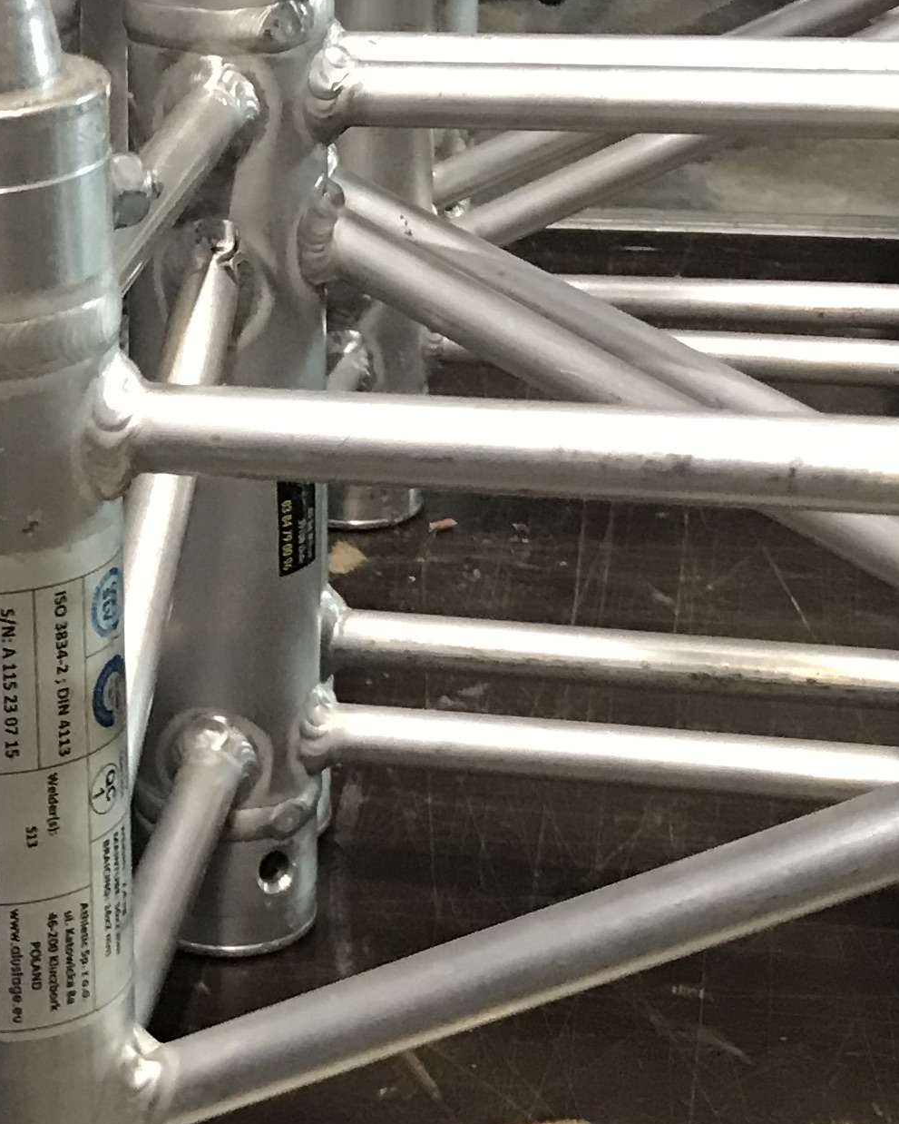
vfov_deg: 21.5
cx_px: -20
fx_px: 2959
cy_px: 628
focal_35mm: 89
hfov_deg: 16.9
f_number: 1.8
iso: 64
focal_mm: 3.99
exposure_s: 1/17
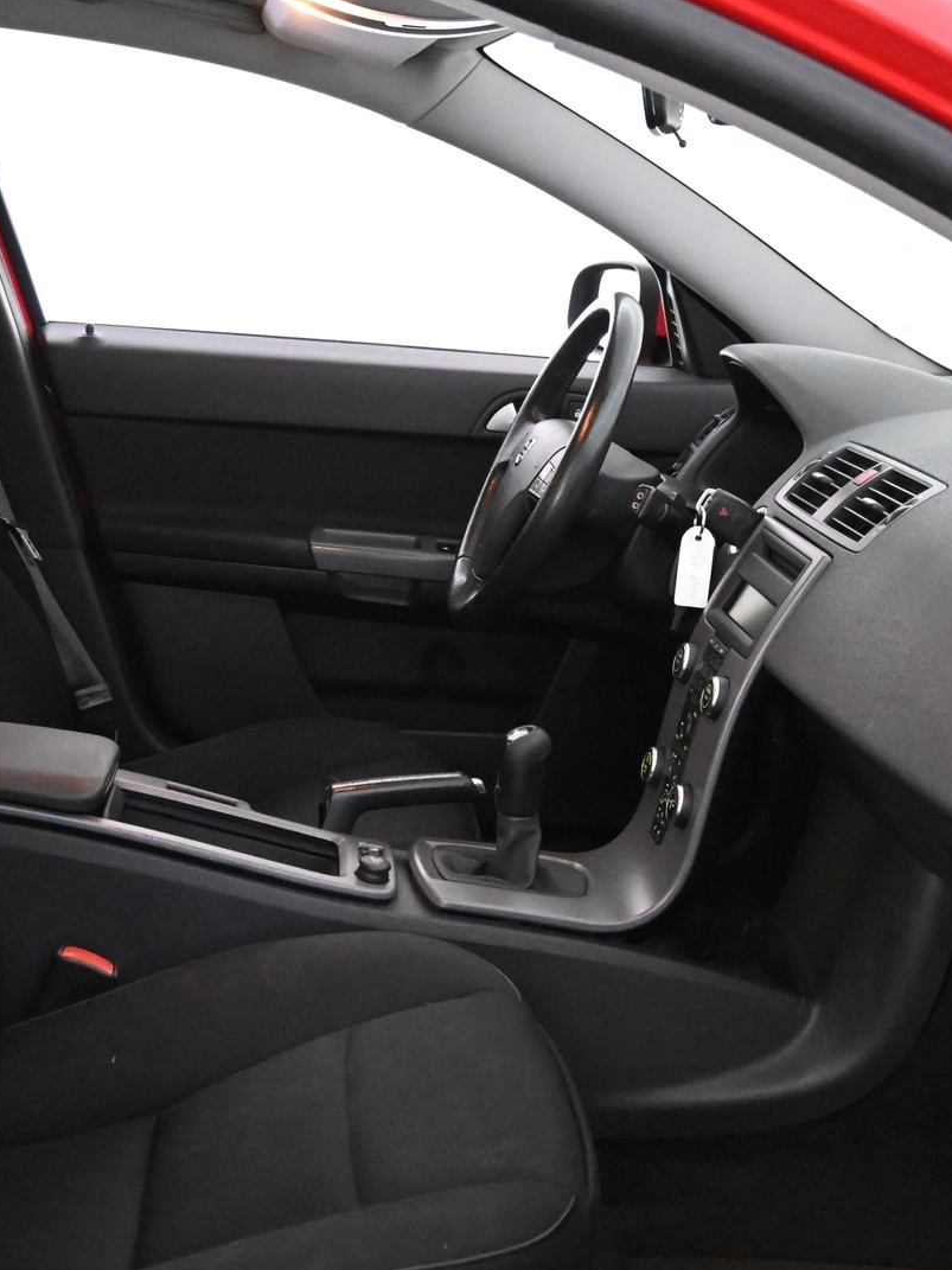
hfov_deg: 29.6
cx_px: 440
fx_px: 1800
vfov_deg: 38.8
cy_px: 637
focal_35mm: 49
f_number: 4
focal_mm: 22.5
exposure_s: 1/60
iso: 9000
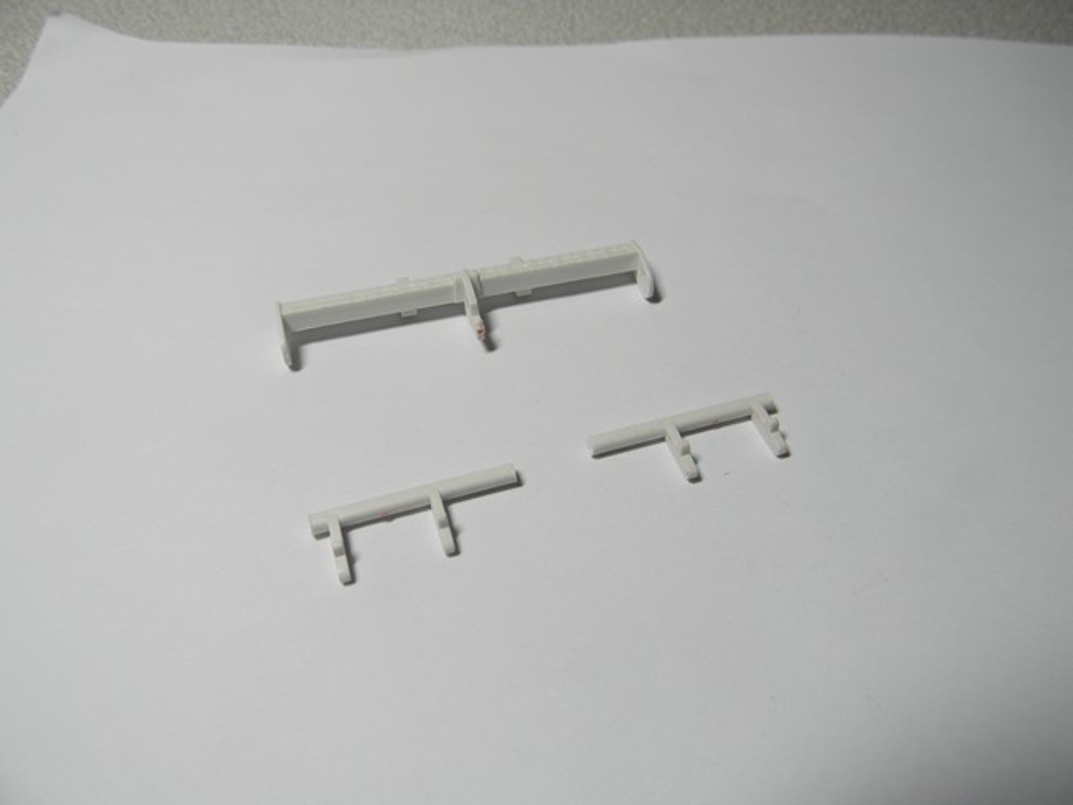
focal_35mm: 28
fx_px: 868
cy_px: 402
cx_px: 536
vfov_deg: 49.8
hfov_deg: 63.4
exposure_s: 1/30
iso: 100
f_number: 3.5
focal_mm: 5
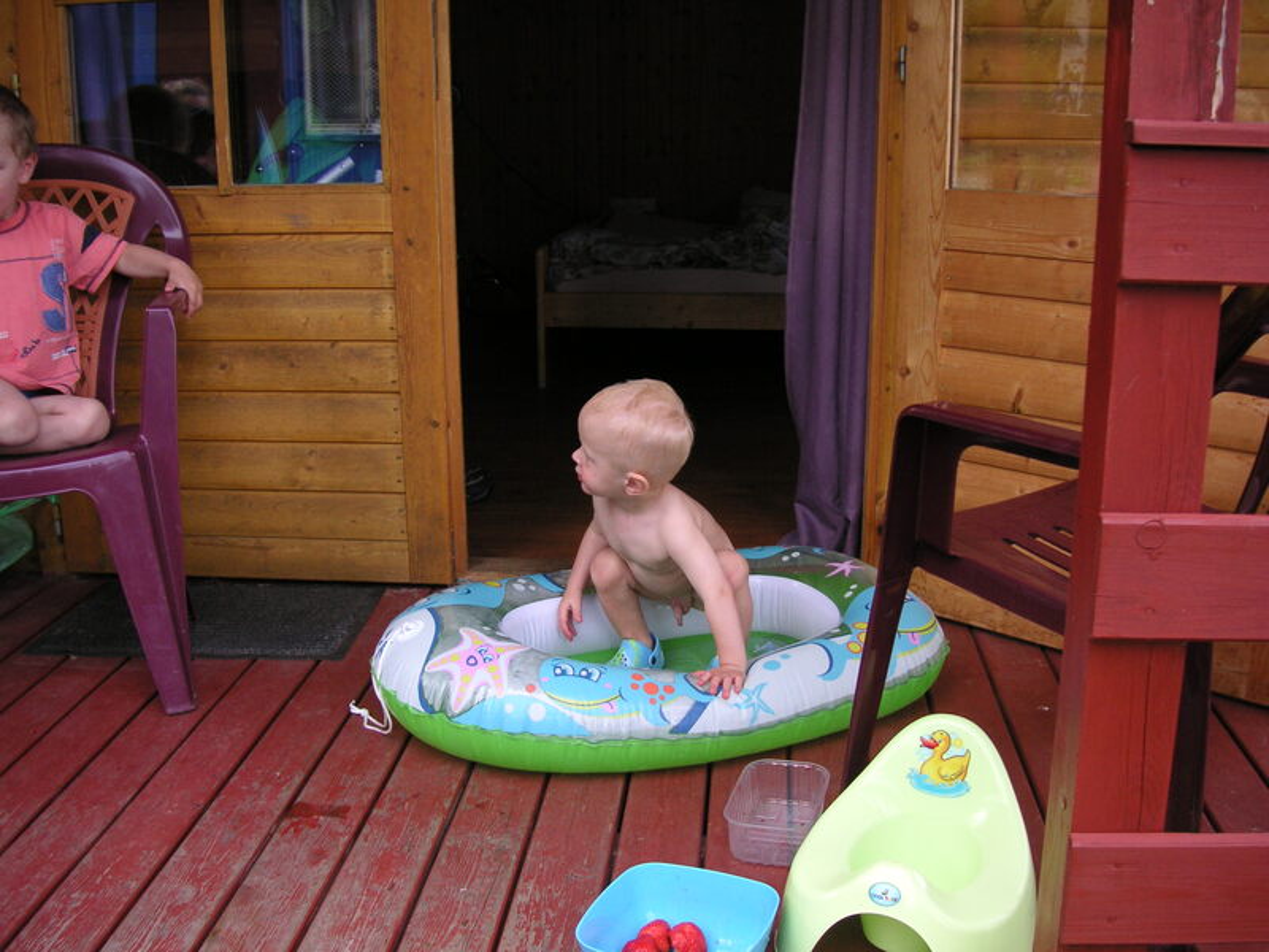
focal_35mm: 37
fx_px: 1356
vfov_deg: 38.7
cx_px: 634
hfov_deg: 50.1
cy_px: 476
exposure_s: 1/180
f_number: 2.8
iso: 50
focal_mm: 6.1
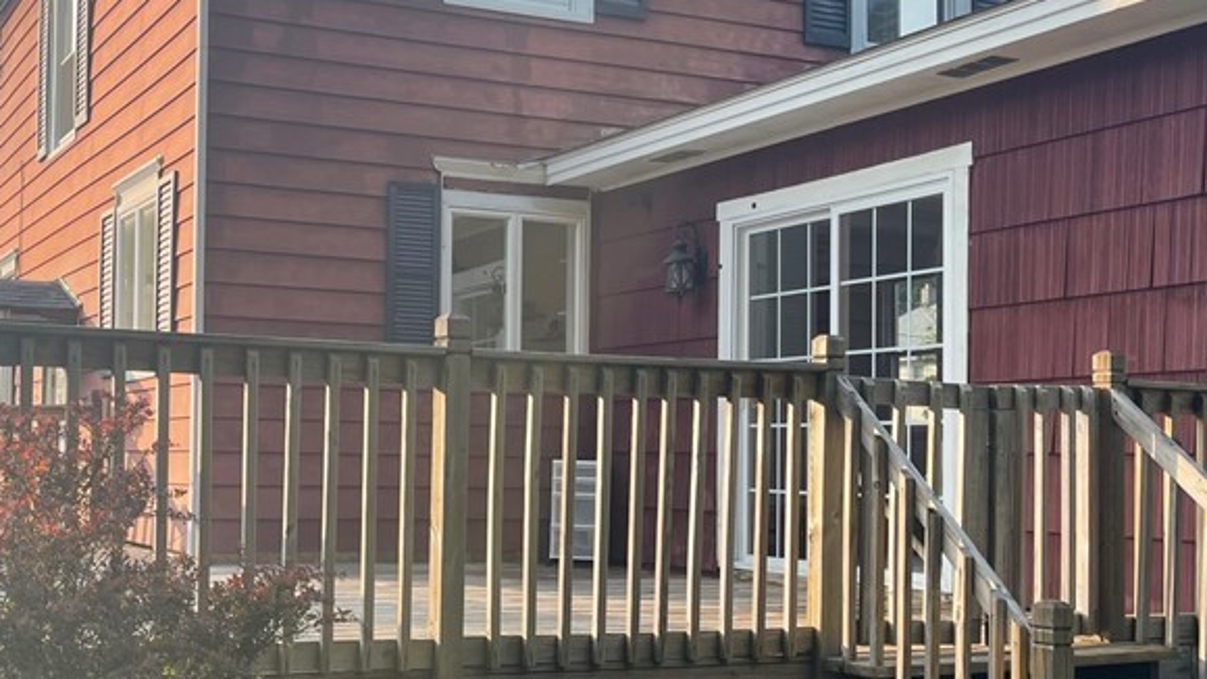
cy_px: 379
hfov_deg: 40.7
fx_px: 1600
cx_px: 387
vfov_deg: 23.9
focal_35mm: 50
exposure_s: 1/1078
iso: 32
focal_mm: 5.1
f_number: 1.6
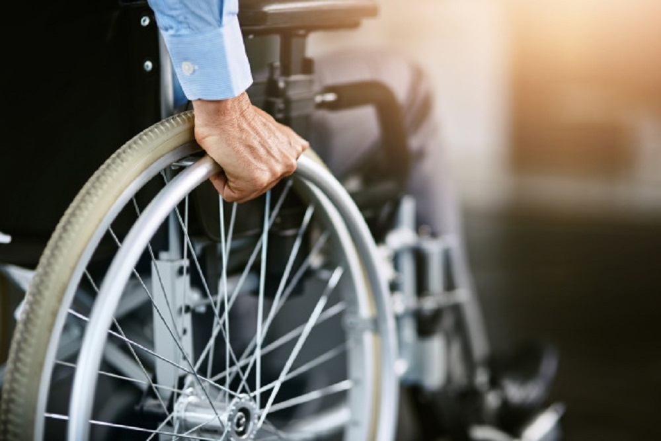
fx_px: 1561
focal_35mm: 85
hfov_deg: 23.9
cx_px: 330
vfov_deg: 16.1
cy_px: 220
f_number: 1.8
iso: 200
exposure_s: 1/640
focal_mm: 85
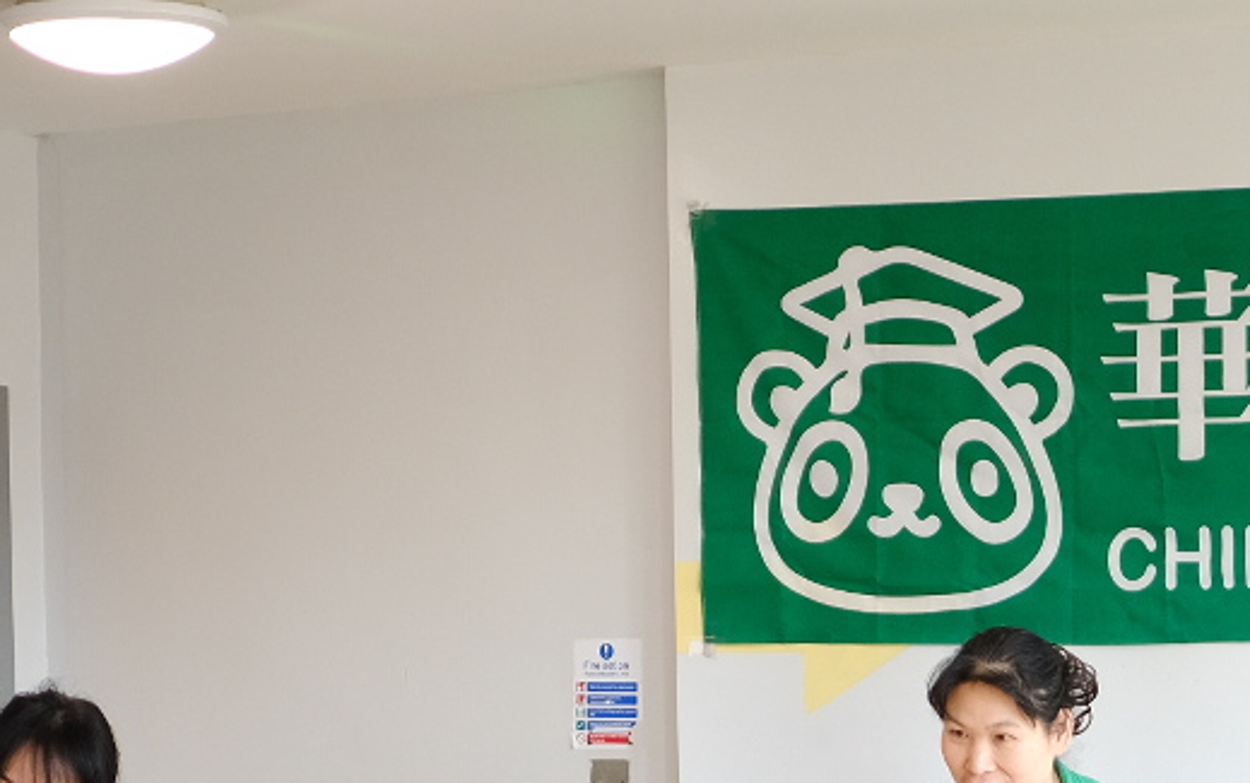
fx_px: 4158
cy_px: 973
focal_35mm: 122
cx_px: 821
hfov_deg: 17.1
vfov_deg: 10.6
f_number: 2
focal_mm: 23
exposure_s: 1/180
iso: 500
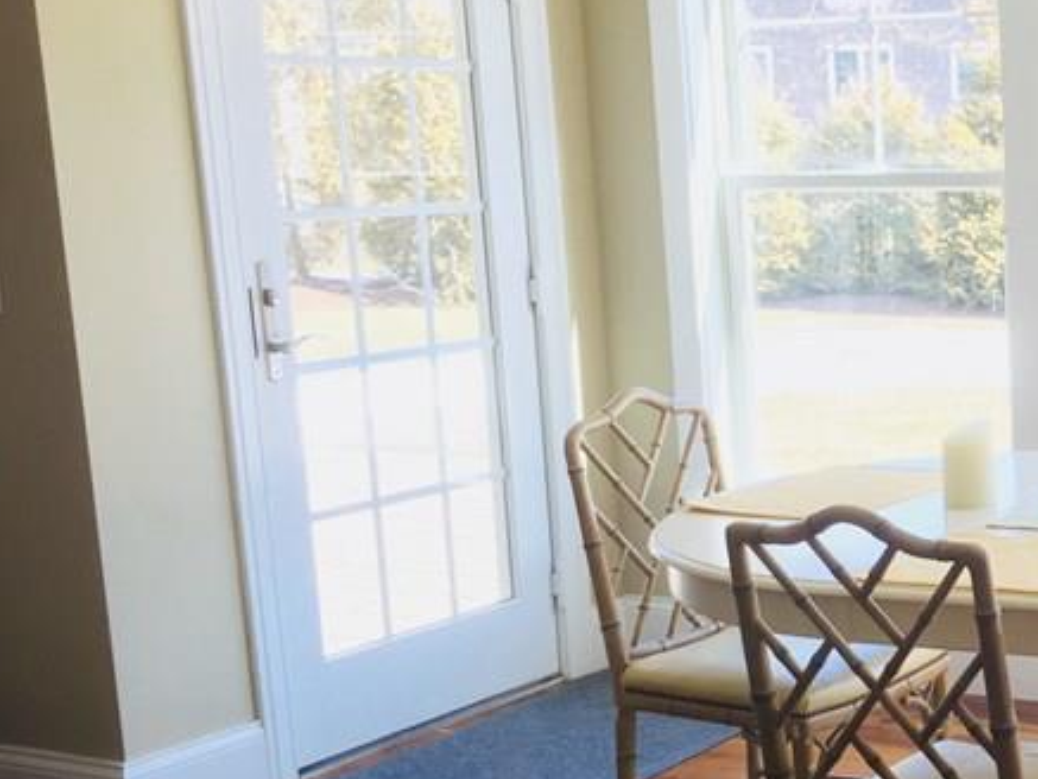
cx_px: 1176
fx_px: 2040
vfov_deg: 21.5
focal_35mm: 68
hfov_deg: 26.1
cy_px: 520
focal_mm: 4.15
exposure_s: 1/120
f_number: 2.2
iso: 40
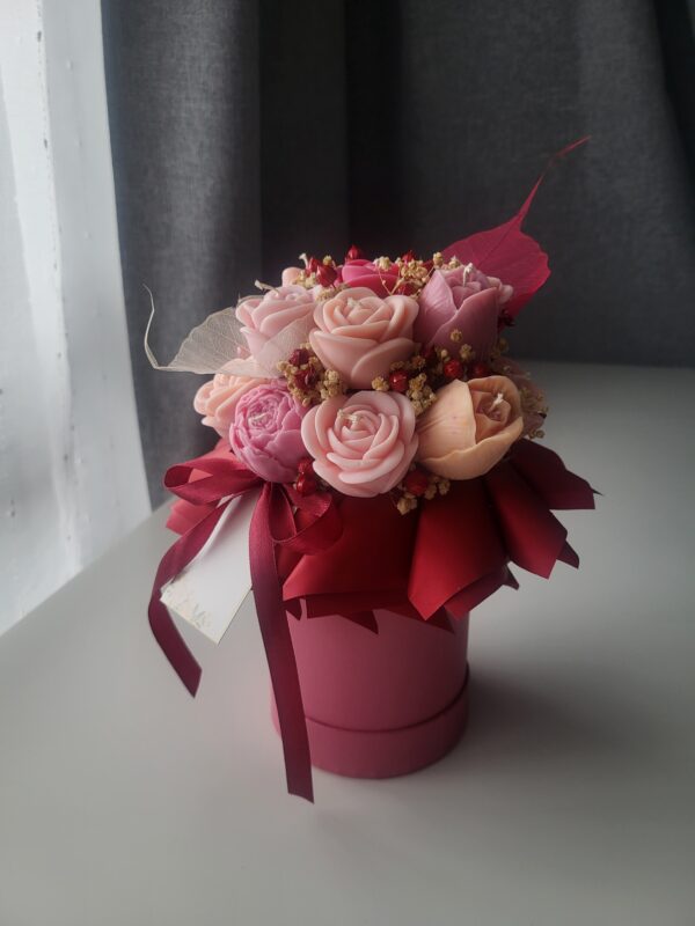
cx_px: 348
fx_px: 696
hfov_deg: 53.1
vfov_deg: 67.3
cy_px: 463
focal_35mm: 26
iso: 200
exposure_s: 1/50
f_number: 1.8
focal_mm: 5.4
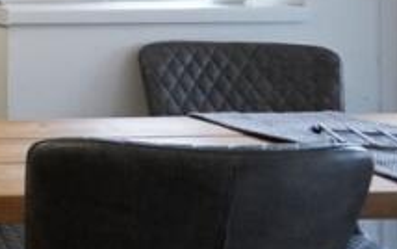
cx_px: -425
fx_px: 844
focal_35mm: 78
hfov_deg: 17.5
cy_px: -48
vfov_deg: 16.1
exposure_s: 1/160
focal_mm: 16
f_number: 4
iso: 3200
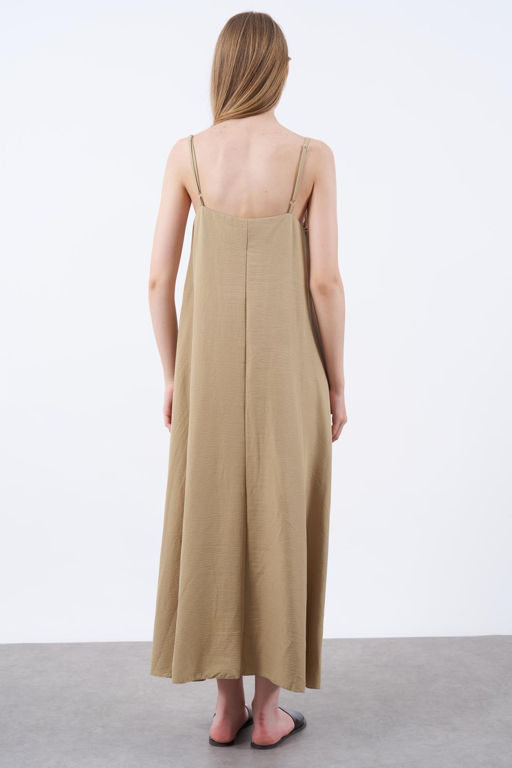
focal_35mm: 55
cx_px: 259
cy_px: 381
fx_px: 1173
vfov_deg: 36.2
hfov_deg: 24.6
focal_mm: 54
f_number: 7.1
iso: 160
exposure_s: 1/160
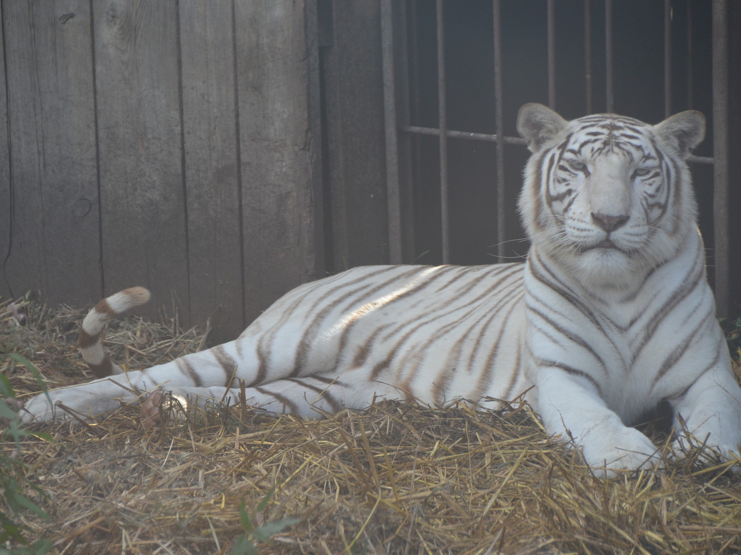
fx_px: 5951
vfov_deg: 5.3
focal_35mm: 278
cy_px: 278
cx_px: 373
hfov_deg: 7.1
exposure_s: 1/400
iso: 400
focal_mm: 170
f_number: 5.6
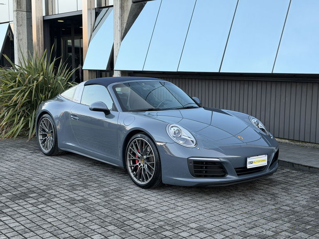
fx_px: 442
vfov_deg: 30.3
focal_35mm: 48
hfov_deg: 39.7
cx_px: 160
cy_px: 120
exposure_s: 1/264
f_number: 1.78
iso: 64
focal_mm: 6.76
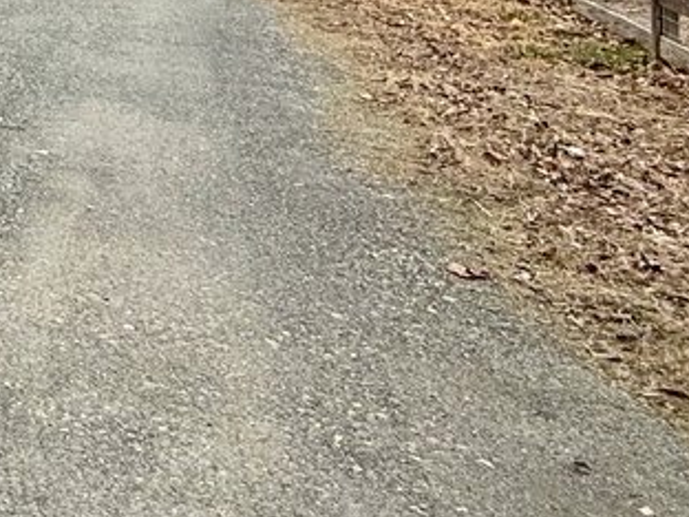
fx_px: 1353
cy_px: -209
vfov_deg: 19.4
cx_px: -421
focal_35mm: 68
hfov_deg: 22.1
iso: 50
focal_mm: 2.22
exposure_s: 1/955
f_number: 2.2
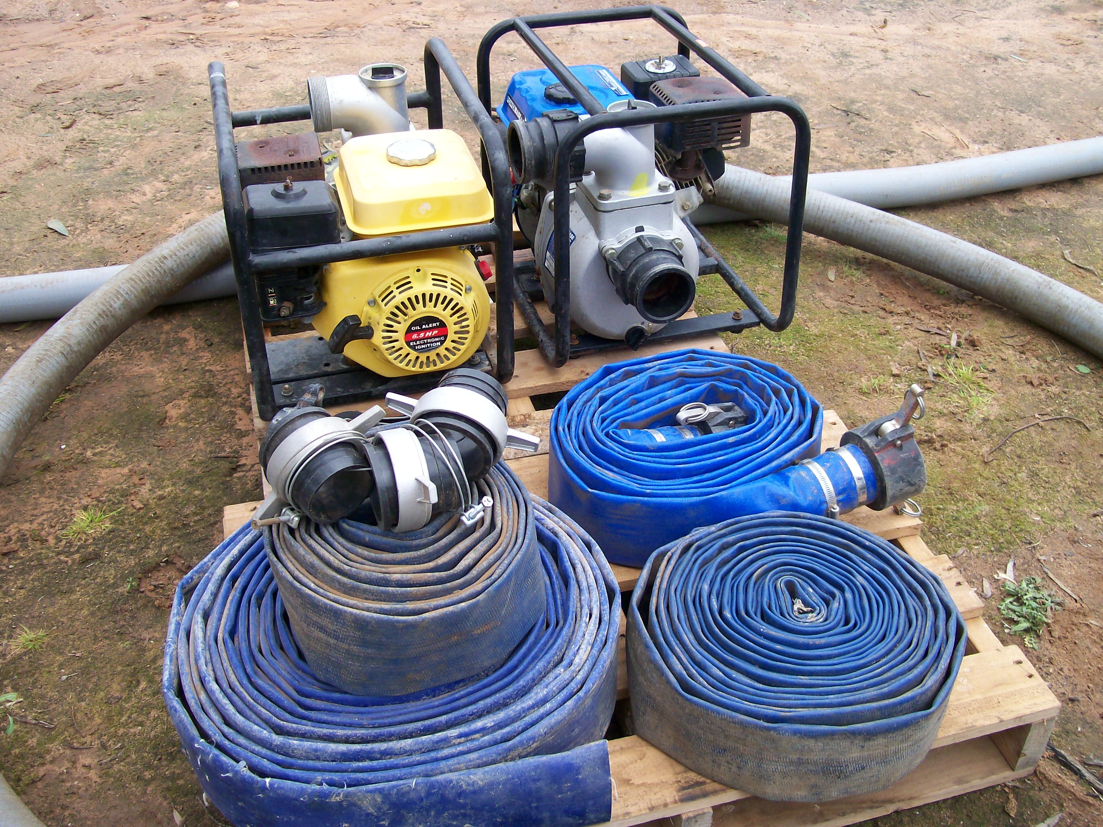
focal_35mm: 36
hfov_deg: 51.4
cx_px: 552
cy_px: 414
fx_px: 1147
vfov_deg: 39.7
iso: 80
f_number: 2.7
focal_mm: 6
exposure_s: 1/460
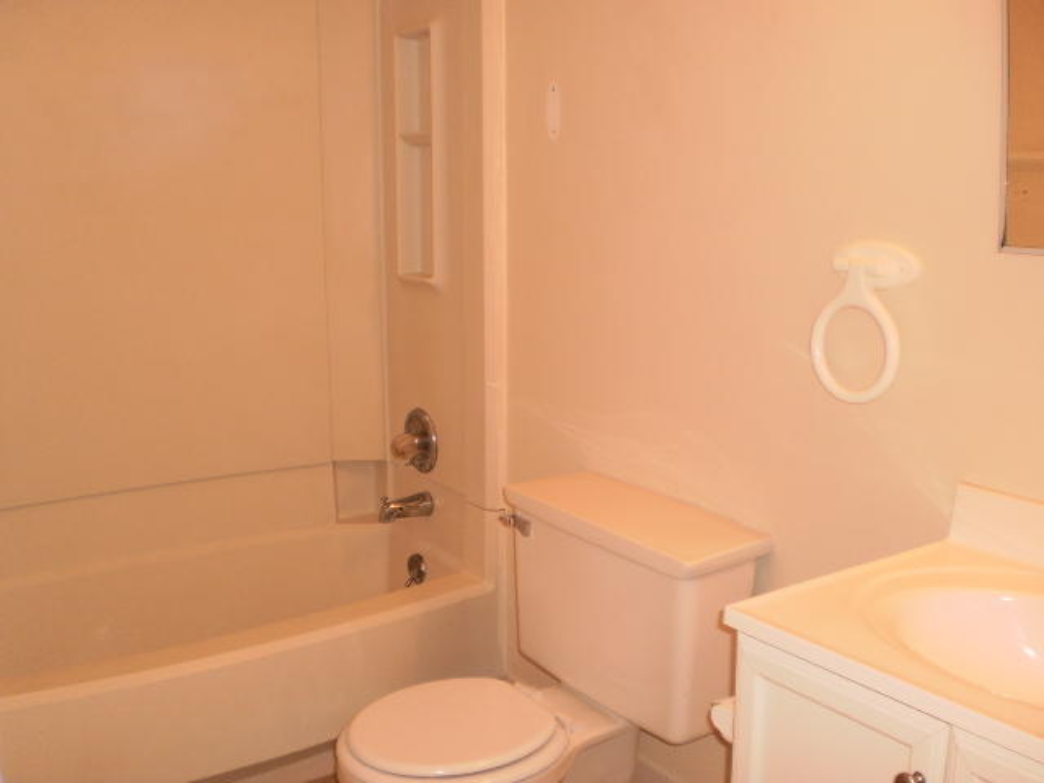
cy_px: 392
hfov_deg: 51.4
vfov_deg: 39.7
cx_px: 522
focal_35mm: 36
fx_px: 1086
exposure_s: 1/30
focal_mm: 6.3
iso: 125
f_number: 3.1
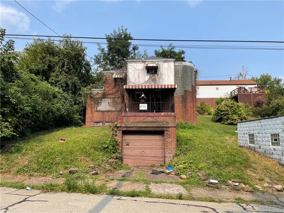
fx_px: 213
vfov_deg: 53.1
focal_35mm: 26
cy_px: 106
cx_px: 142
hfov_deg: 67.3
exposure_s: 1/2257
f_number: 1.6
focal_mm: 4.2
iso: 32
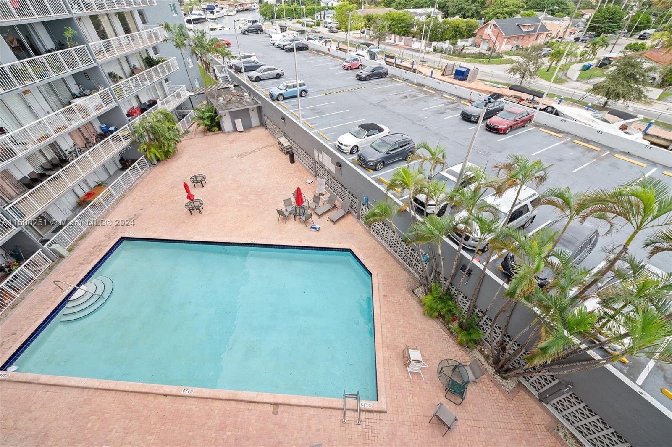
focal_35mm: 14
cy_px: 224
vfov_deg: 81.1
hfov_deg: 104.3
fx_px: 261
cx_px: 336
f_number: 8
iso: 200
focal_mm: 14
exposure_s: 1/40
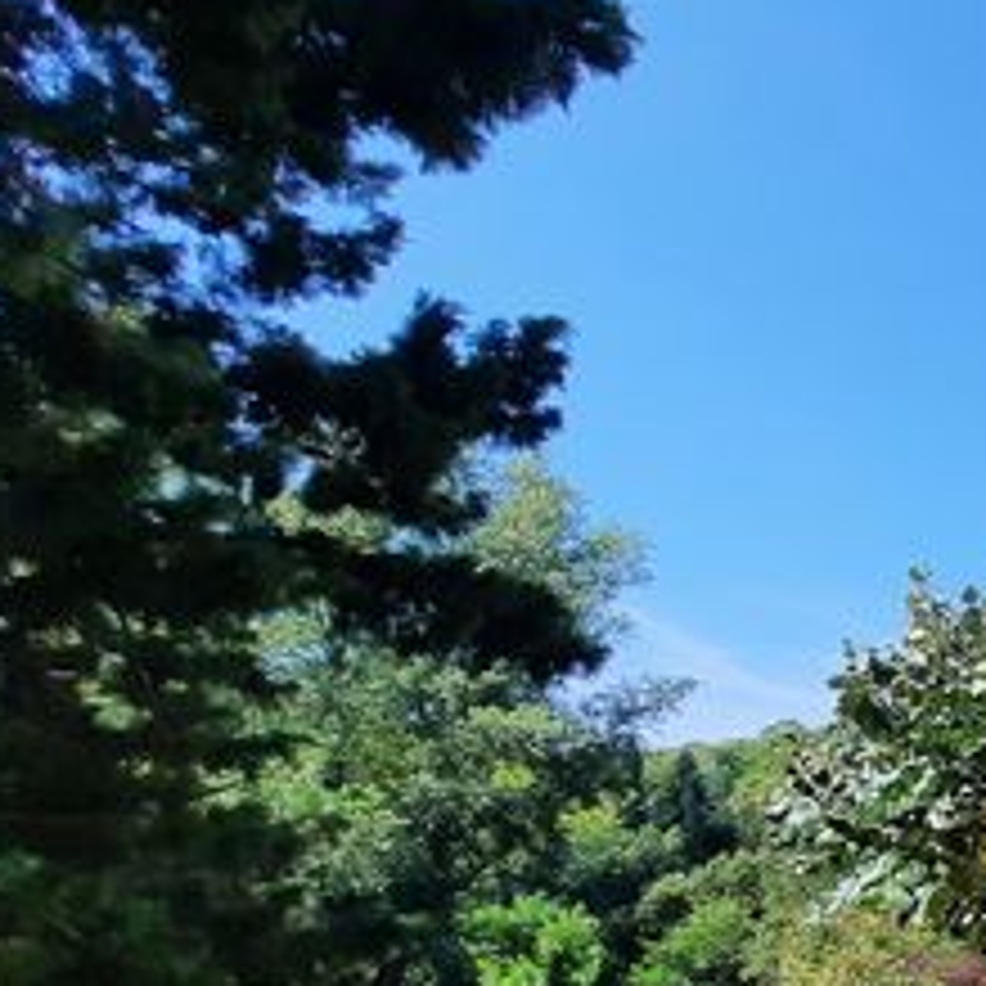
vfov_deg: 42.9
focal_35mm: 37
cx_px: 1416
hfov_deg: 30.1
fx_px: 1192
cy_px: 788
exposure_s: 1/1225
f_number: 2.2
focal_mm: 1.74
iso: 40
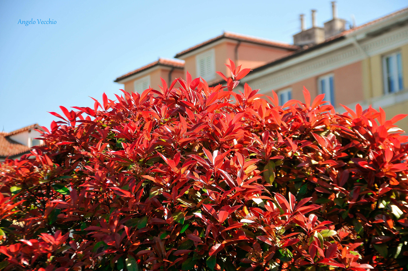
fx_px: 1273
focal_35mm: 112
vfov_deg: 12.1
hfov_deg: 18.2
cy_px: 136
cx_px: 204
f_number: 5.6
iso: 200
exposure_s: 1/500
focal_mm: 75
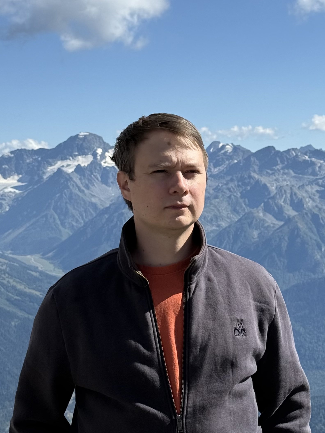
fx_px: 601
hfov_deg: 30.3
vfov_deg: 39.7
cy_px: 216
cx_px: 162
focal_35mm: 48
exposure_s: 1/6024
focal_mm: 6.8
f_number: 1.8
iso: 64
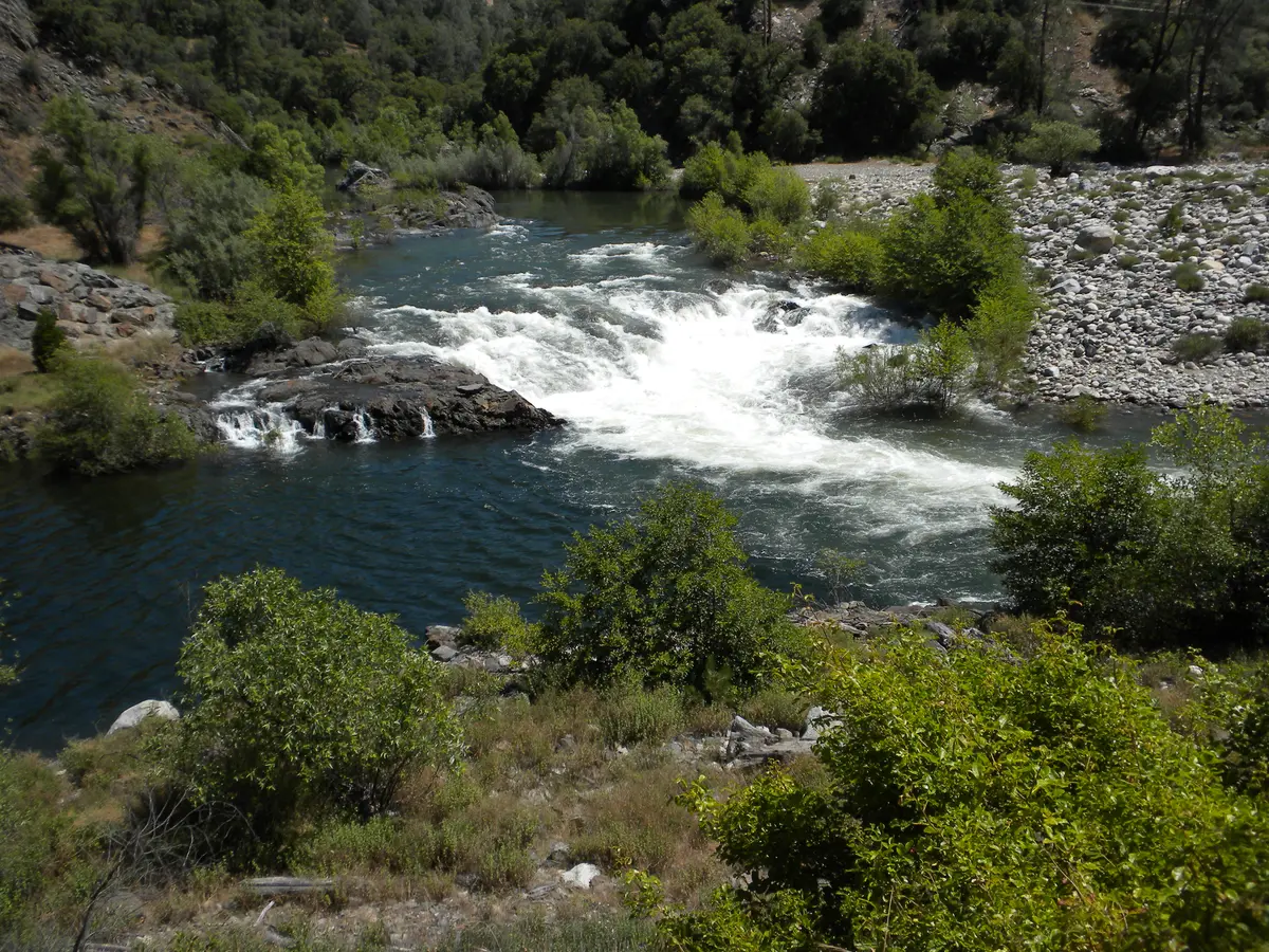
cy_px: 476
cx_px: 634
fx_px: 1356
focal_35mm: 37
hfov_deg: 50.1
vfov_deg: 38.7
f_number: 10
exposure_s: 1/140
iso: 64
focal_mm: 6.6
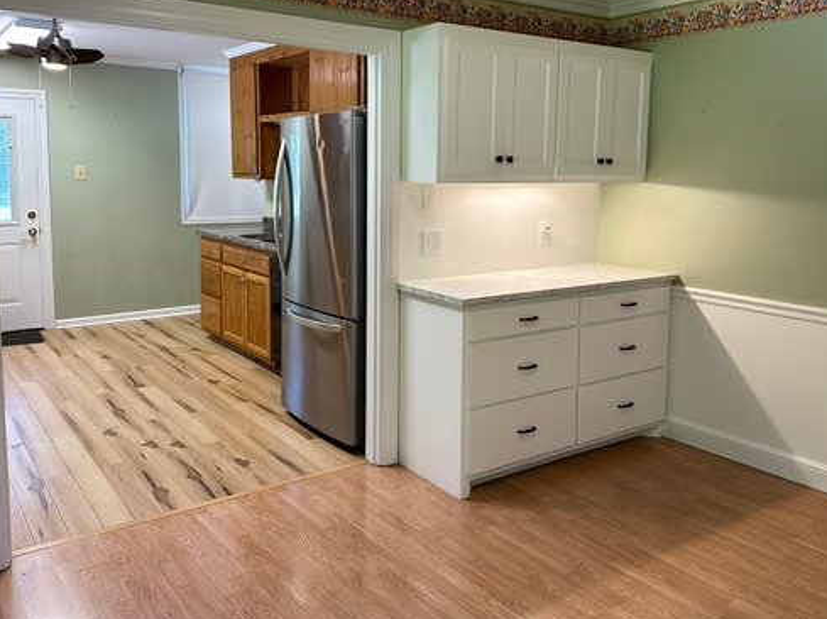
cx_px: 410
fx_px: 740
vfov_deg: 45.1
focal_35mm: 31
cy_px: 243
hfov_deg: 58.4
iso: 160
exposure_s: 1/120
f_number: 1.78
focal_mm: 6.86
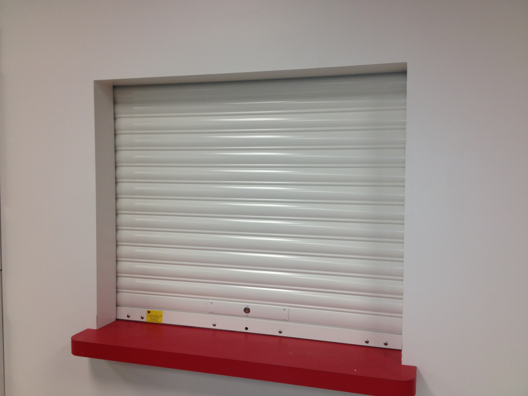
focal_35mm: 35
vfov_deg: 40.7
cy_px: 198
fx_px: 534
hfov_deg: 52.6
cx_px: 264
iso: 64
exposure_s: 1/35
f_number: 2.4
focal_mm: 4.28
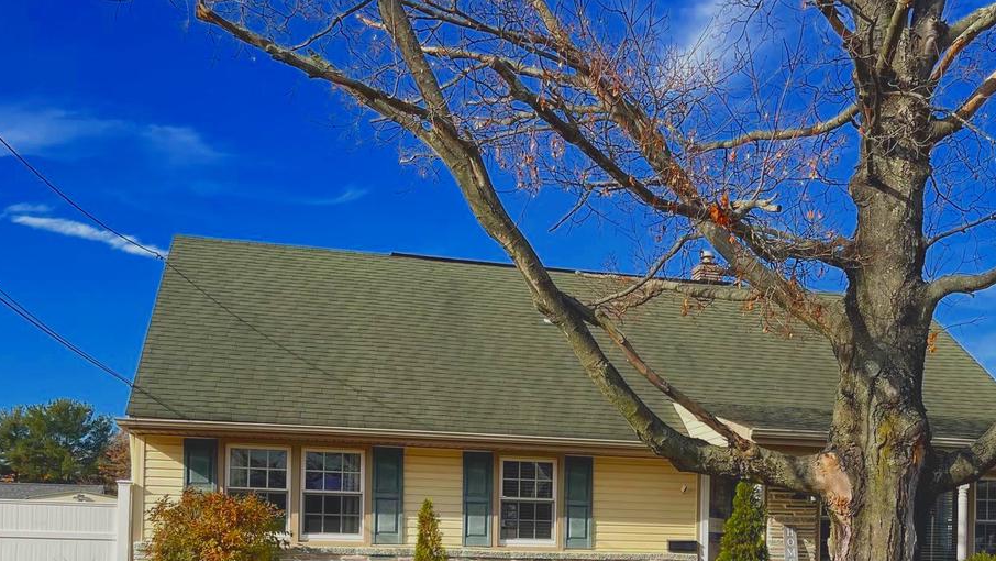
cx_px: 609
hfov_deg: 45.2
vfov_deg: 25.4
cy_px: 540
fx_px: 1189
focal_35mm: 45
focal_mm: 5.1
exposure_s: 1/2083
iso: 32
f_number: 1.6
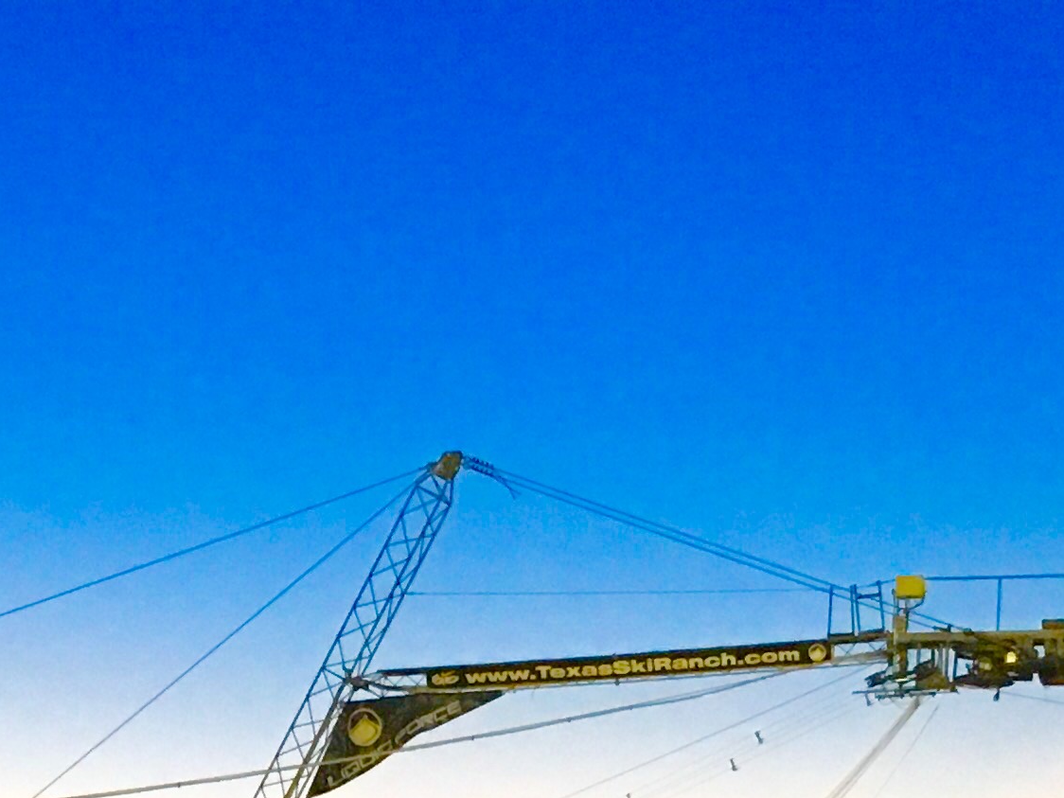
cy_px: 1429
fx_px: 3197
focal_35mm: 104
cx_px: 361
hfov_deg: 18.8
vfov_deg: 12.9
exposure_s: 1/15
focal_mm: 4.15
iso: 250
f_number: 2.2
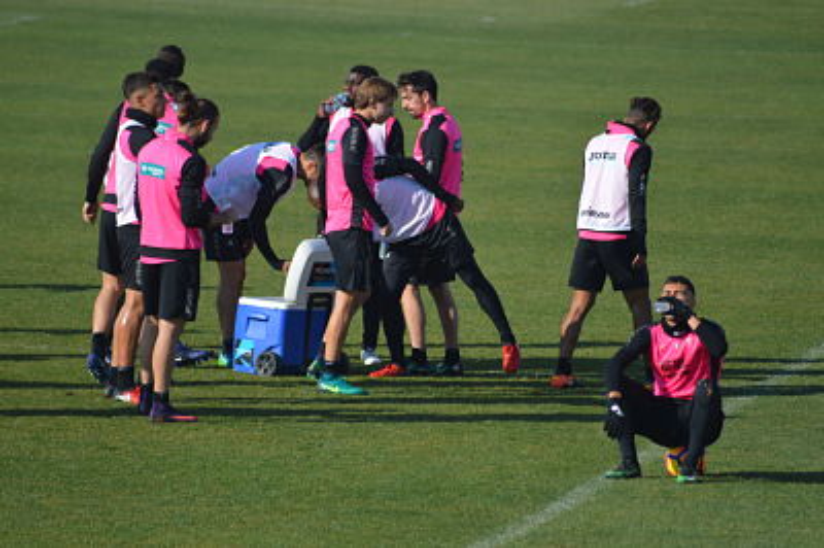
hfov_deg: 4.6
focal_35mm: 450
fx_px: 10291
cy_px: 274
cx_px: 412
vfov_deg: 3.0
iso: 400
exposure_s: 1/2000
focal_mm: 300
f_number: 5.6
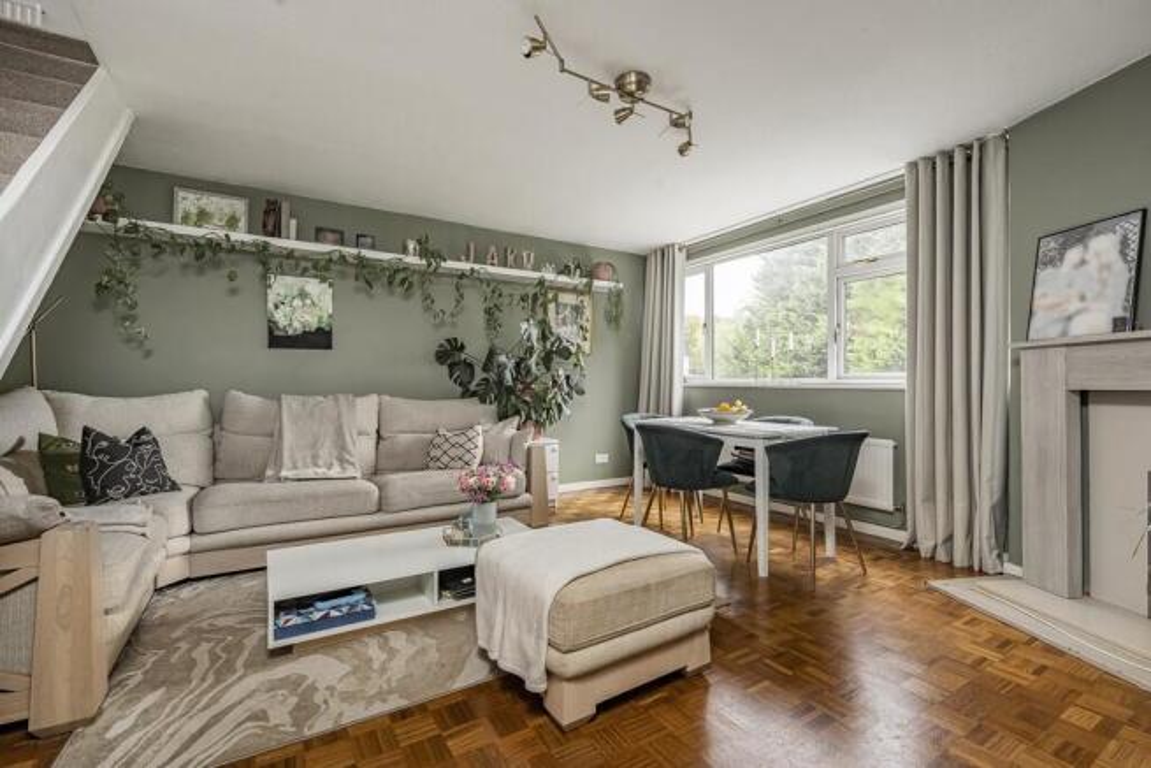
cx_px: 576
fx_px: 512
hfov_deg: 96.7
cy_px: 384
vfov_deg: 73.8
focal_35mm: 16
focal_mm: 16
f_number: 9
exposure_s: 1/13
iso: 320
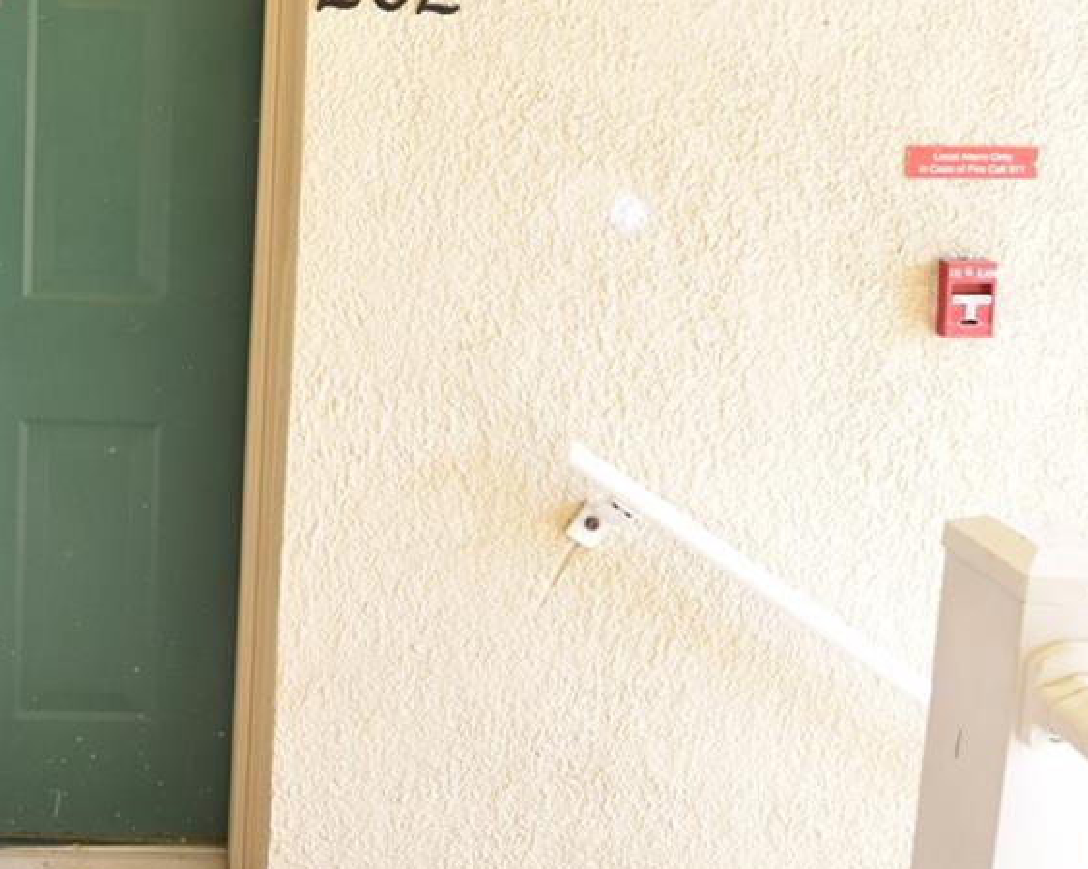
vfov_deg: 35.7
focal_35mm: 40
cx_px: 213
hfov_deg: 43.6
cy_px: 131
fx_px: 1288
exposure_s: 1/125
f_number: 3.5
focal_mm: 10
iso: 800
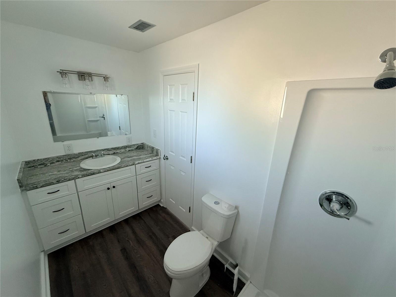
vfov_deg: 85.7
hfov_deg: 102.1
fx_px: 160
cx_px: 198
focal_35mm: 14
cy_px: 148
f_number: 2.2
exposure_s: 1/99
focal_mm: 2.22
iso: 250
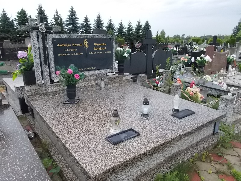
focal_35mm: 26
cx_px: 120
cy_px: 90
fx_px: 181
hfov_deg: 67.3
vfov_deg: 53.1
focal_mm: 4.6
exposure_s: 1/250
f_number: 8
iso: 400
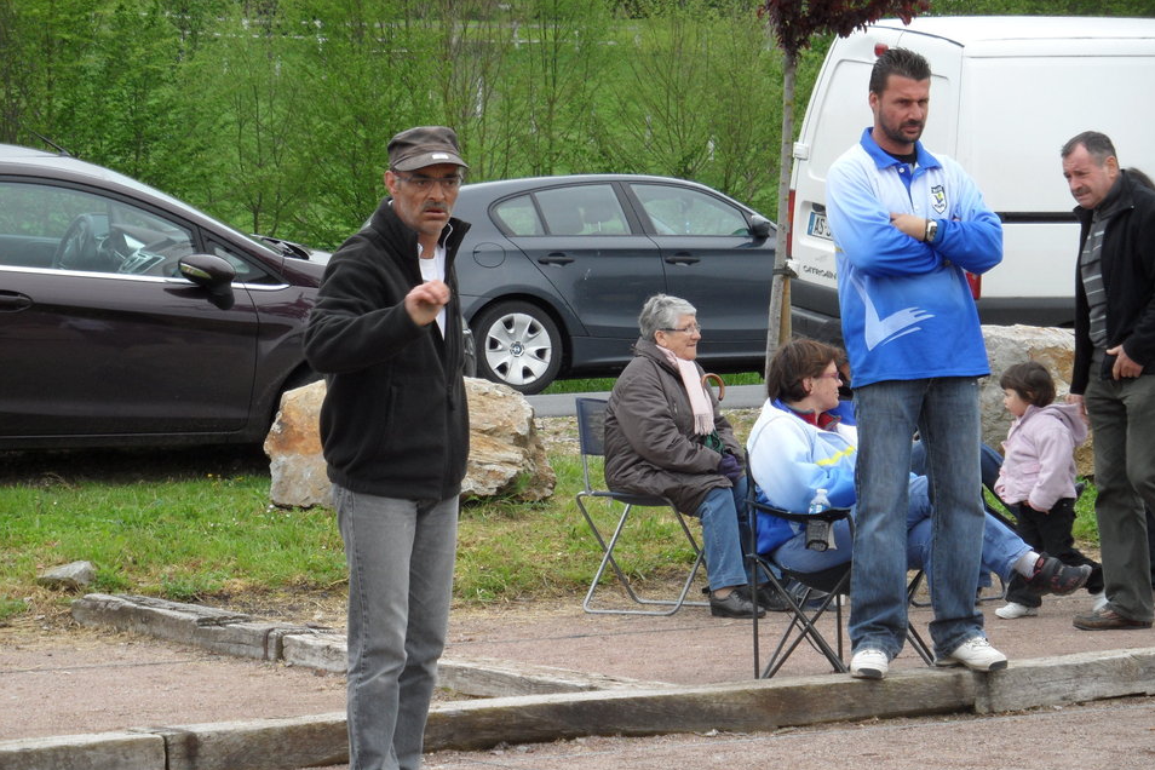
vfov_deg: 8.7
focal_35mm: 157
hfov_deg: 13.1
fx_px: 5037
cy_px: 435
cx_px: 579
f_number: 4.4
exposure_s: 1/180
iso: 100
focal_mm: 24.6
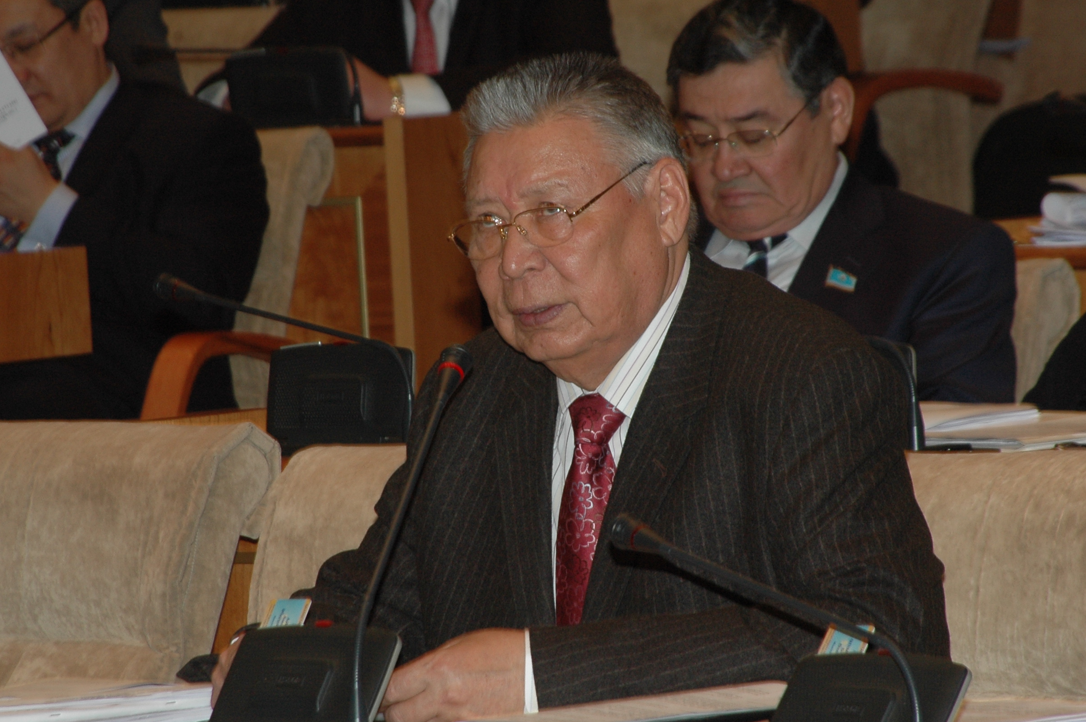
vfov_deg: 3.7
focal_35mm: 374
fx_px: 11271
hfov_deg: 5.5
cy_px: 345
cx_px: 551
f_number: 9
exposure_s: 1/30
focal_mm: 200
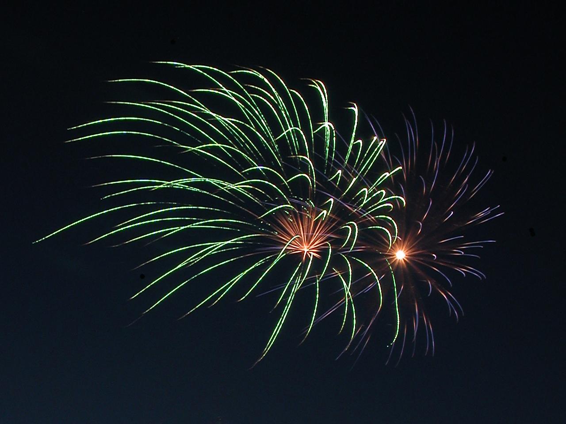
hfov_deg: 52.6
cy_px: 212
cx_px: 283
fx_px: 572
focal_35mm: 35
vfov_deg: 40.7
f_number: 7.1
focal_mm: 8.9
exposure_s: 8
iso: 100
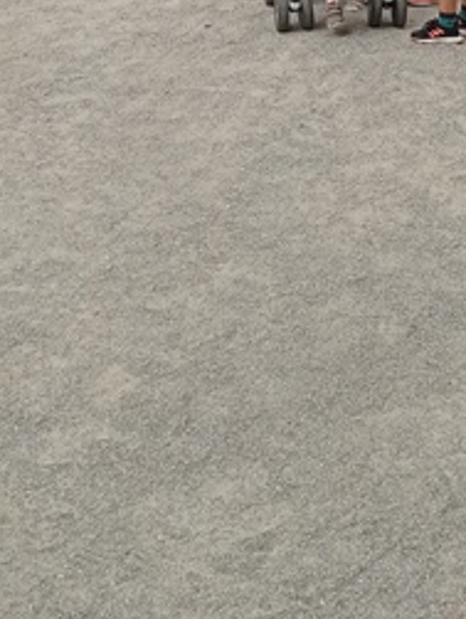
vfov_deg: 19.7
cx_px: 293
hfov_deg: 16.6
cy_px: -249
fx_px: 1593
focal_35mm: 89
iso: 105
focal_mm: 4.74
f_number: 1.79
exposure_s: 1/999
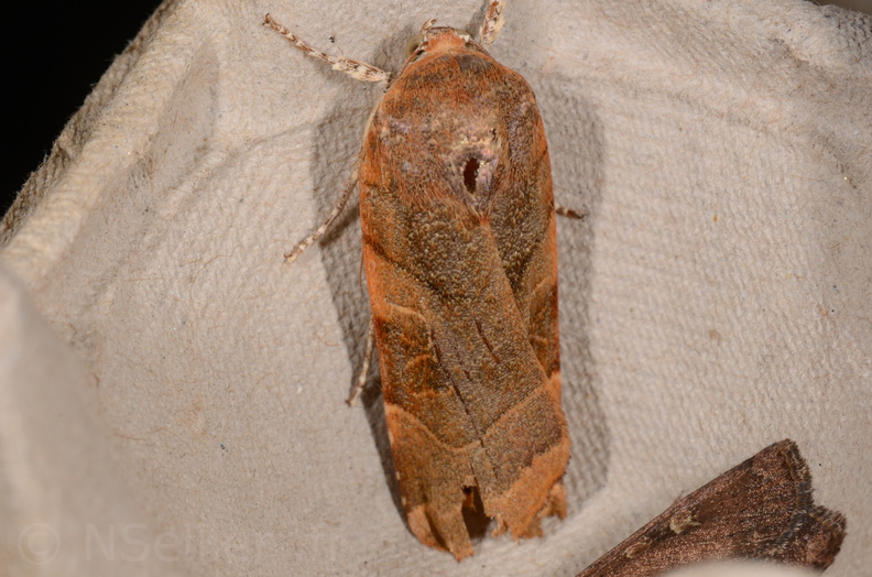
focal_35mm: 128
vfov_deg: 10.7
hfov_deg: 16.1
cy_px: 288
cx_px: 436
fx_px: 3081
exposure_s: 1/60
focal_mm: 85
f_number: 25
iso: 100
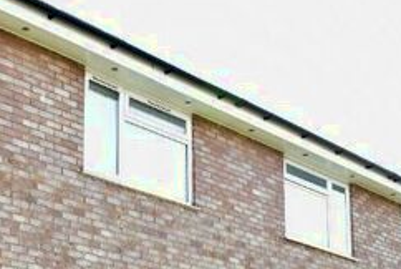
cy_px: 313
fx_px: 870
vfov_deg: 16.9
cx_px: 48
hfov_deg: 25.2
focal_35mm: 78
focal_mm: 18
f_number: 7.1
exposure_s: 1/60
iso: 125
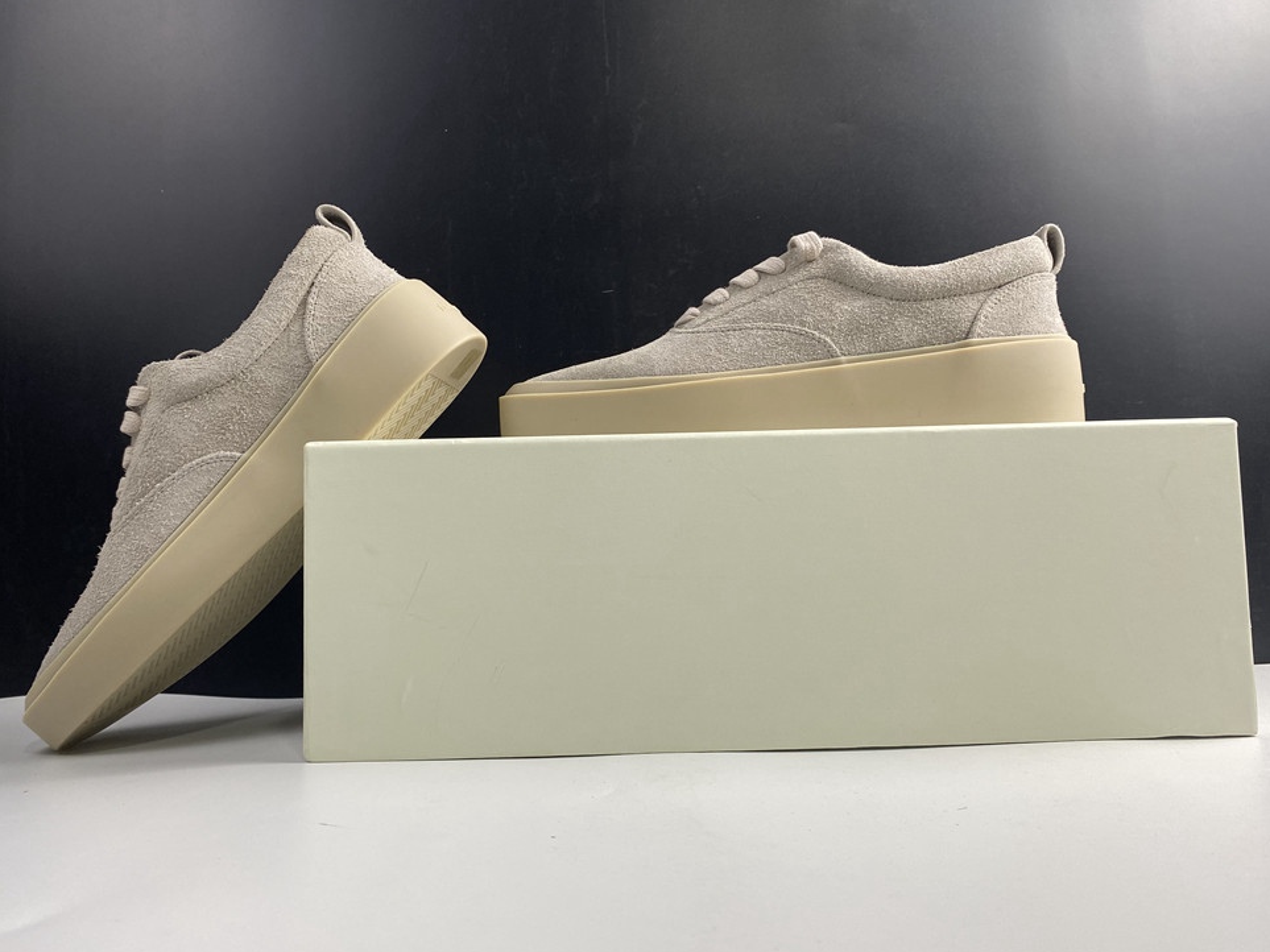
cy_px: 484
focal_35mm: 27
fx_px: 990
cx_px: 637
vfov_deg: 51.3
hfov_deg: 65.3
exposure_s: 1/100
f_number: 1.8
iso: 50
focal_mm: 4.25
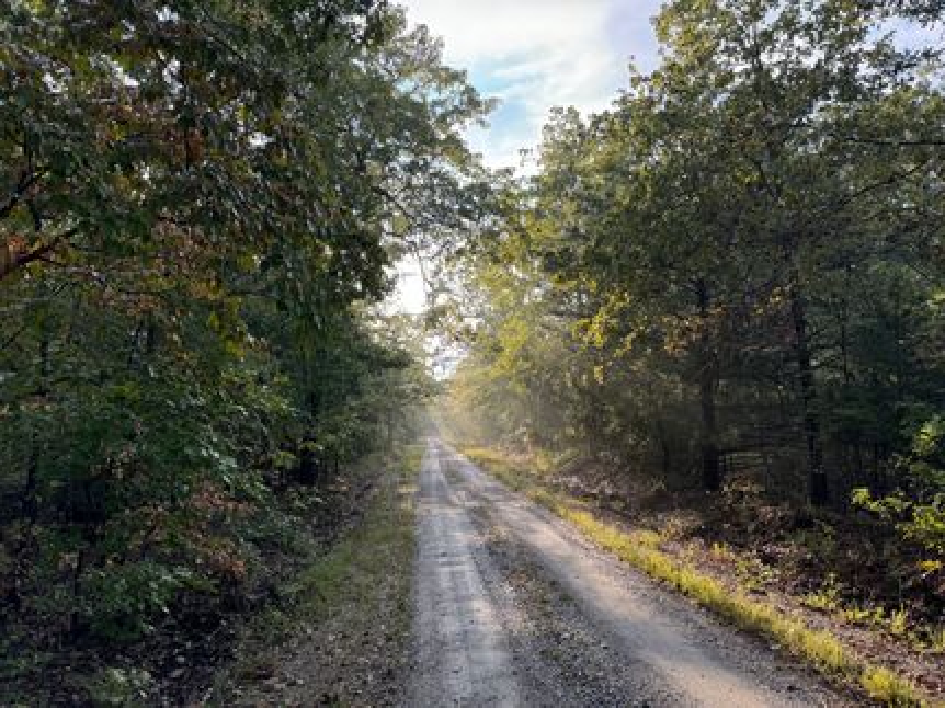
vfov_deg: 56.8
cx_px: 472
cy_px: 354
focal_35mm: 24
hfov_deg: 71.6
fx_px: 655
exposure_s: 1/678
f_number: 1.78
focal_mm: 6.76
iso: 80
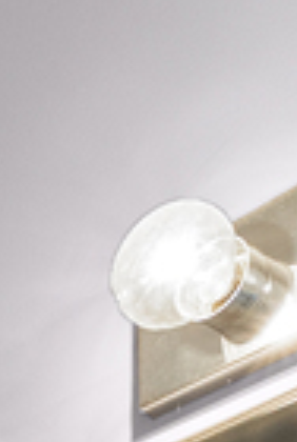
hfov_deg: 8.3
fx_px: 1613
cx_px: -694
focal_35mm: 131
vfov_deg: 11.0
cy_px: 1272
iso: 640
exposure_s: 3.2
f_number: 8
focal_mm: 17
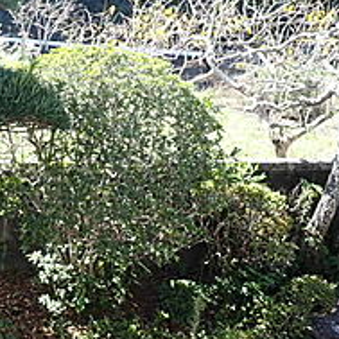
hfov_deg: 24.6
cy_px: 156
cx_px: 122
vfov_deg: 24.6
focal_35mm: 70
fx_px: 776
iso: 100
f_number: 2.8
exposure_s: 1/200
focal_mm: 4.5
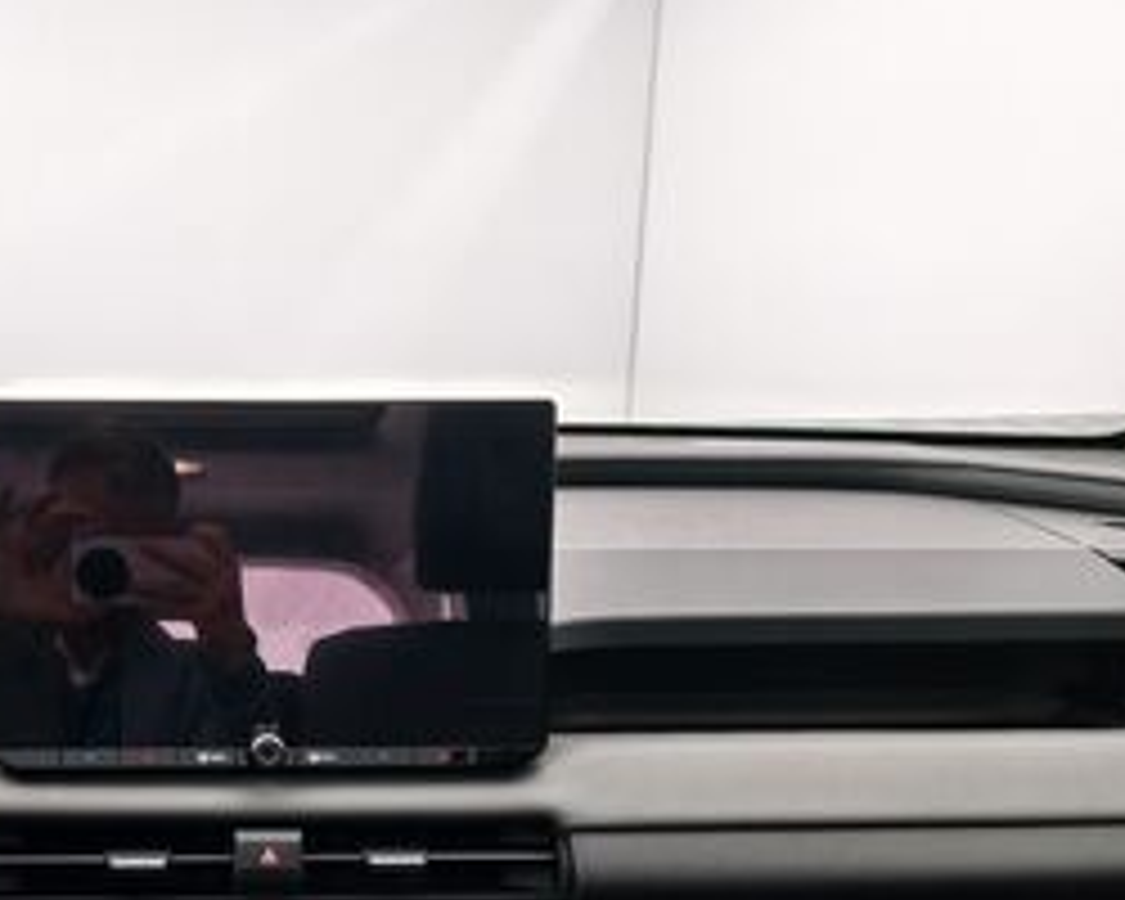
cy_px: 752
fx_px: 1631
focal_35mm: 49
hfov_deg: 36.4
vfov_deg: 29.9
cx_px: 180
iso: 222
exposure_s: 1/100
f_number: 1.57
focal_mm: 6.54
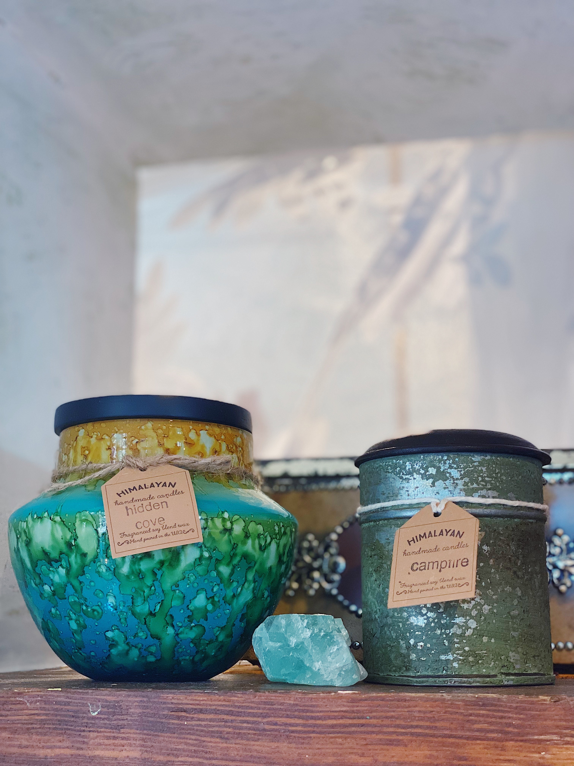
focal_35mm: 52
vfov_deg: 36.8
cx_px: 287
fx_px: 1150
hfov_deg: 28.0
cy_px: 383
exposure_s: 1/120
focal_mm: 6
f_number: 2
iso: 125
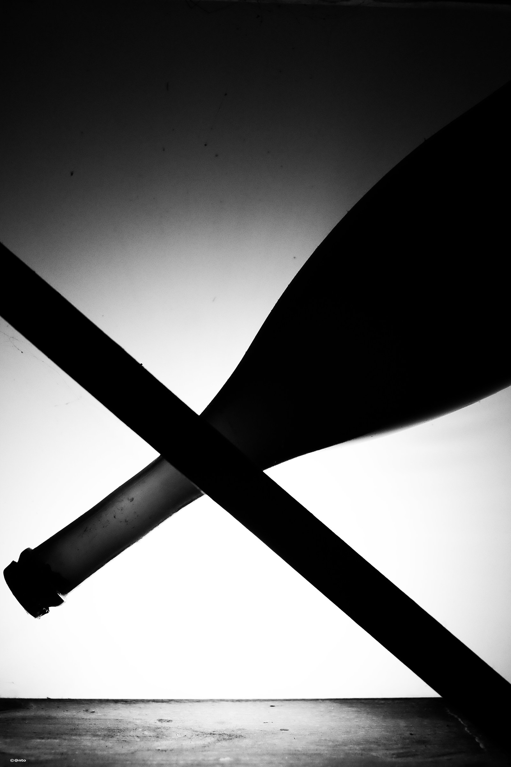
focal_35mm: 53
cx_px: 256
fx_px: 1128
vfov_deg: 37.5
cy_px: 384
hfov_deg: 25.5
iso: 3200
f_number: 4
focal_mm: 35
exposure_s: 1/150
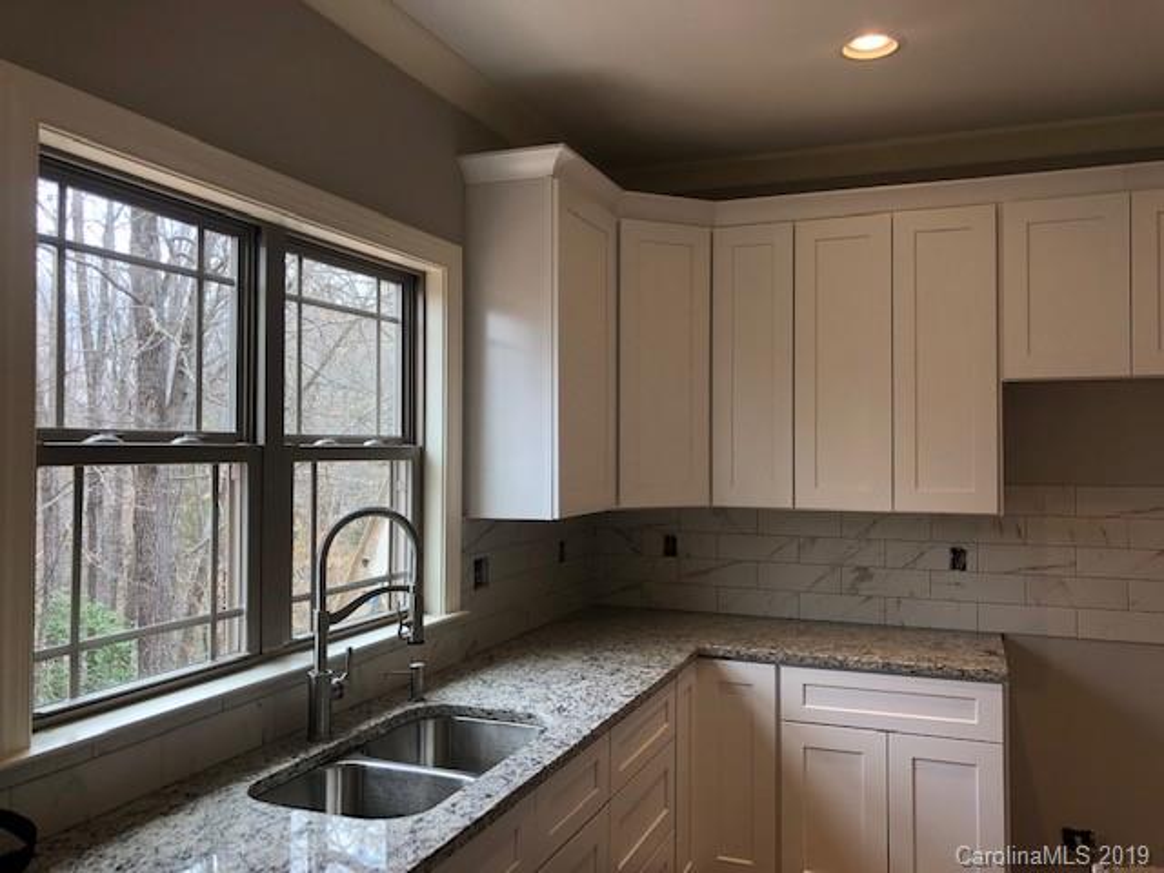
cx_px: 582
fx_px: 942
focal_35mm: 28
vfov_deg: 49.7
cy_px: 436
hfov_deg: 63.4
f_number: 1.8
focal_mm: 4
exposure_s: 1/120
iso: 32
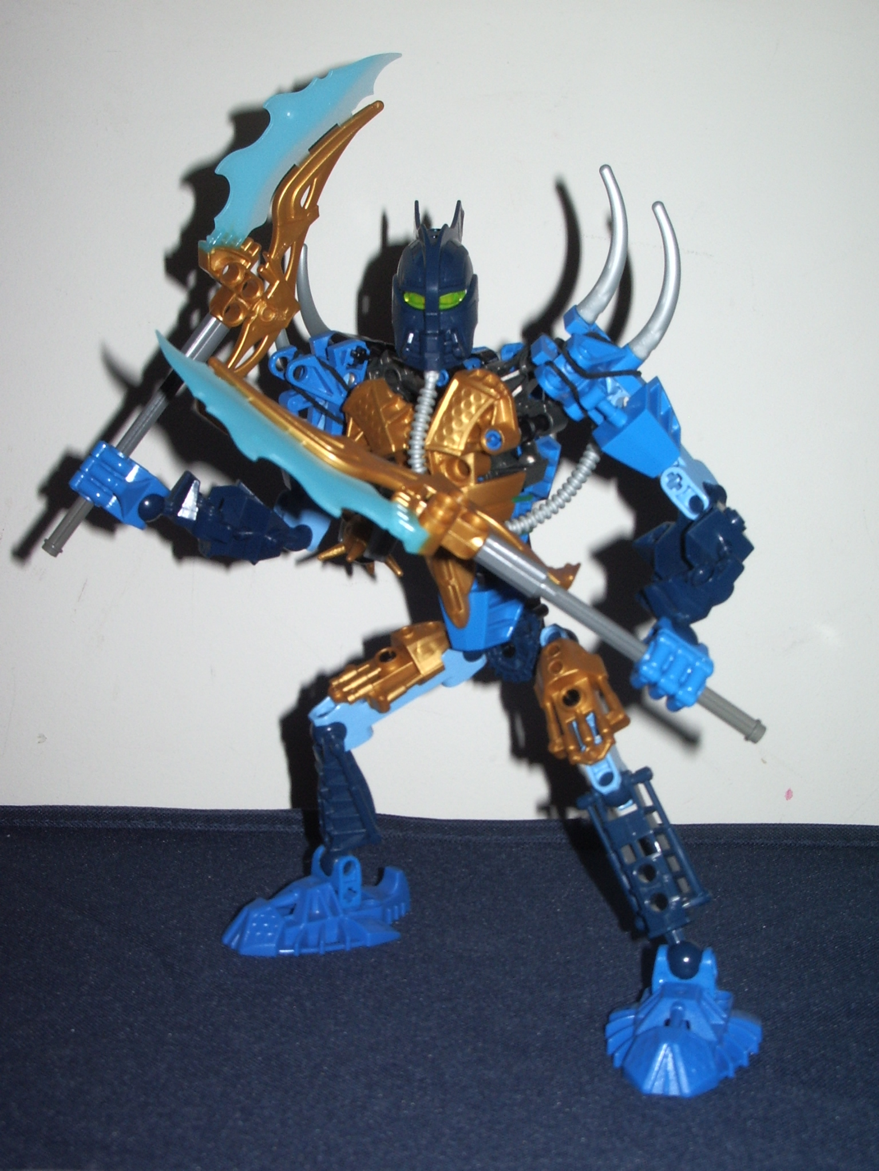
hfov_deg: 29.7
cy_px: 586
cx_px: 440
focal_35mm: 49
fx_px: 1659
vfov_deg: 38.9
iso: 100
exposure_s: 1/50
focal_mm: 8.2
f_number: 5
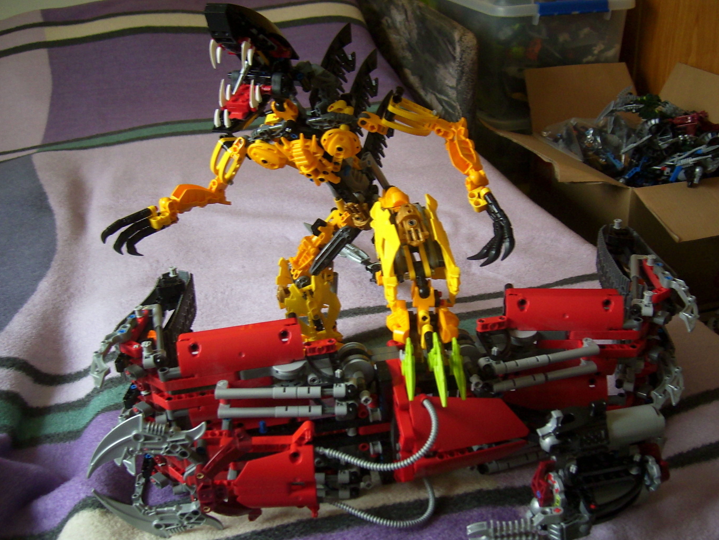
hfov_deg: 51.3
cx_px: 377
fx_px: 748
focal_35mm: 36
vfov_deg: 39.7
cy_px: 268
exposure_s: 1/21
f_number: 2.8
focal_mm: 5.99
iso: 50
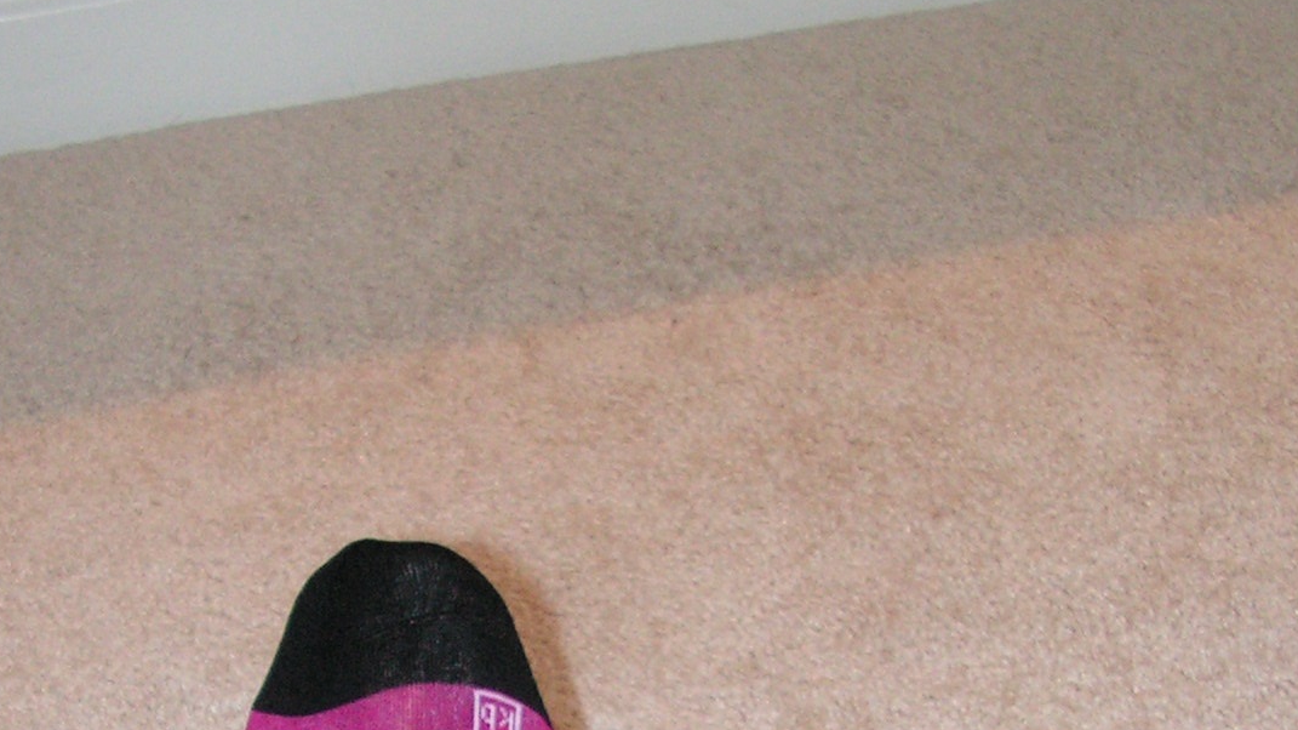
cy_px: 869
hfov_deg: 28.2
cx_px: 612
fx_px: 2581
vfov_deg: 15.5
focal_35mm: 75
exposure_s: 1/40
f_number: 3.2
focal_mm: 6
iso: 200
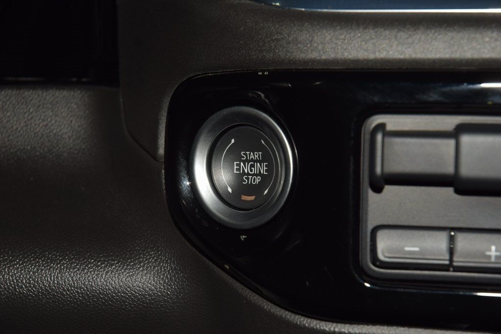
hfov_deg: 19.5
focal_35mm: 105
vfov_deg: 13.0
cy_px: 167
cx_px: 250
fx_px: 1461
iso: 100
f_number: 8
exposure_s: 1/125
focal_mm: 70
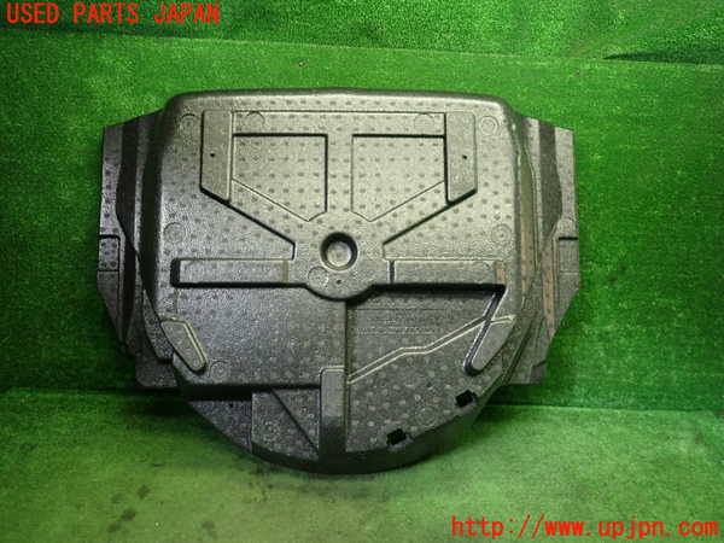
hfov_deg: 69.4
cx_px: 362
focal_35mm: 25
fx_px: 523
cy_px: 272
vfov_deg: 54.9
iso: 200
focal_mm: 4.5
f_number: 2
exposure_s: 1/50
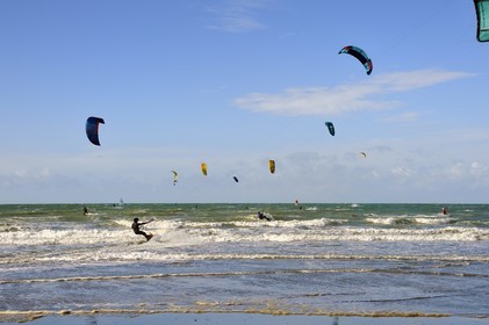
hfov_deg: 38.2
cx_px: 244
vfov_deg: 25.9
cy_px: 162
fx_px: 706
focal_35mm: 52
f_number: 11
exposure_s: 1/500
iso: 200
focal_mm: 52
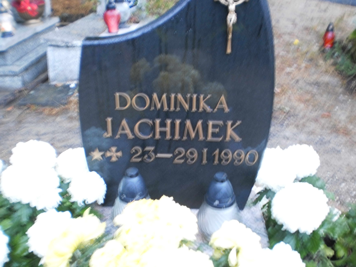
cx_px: 178
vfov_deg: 39.7
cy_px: 134
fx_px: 370
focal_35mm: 36
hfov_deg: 51.4
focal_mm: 6.3
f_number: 3.1
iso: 125
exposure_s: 1/3
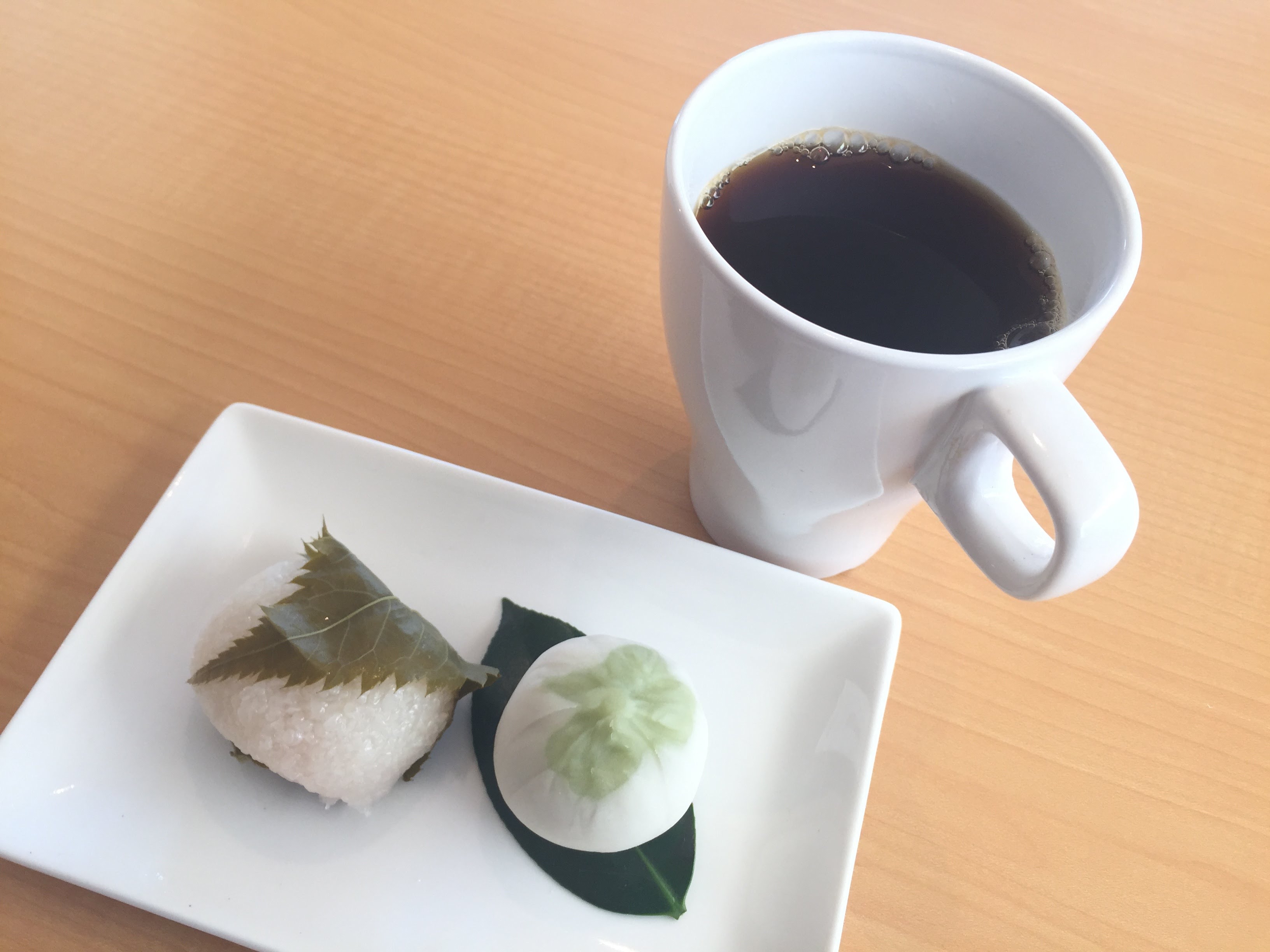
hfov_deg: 61.7
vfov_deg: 48.2
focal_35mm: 29
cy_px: 476
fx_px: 1064
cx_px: 635
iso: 40
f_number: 2.2
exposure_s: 1/60
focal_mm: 4.15
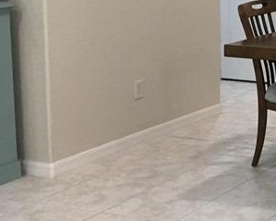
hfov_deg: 17.0
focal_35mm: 97
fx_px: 792
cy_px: 4
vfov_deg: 15.6
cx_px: 464
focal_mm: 4.15
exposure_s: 1/30
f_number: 2.2
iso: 80
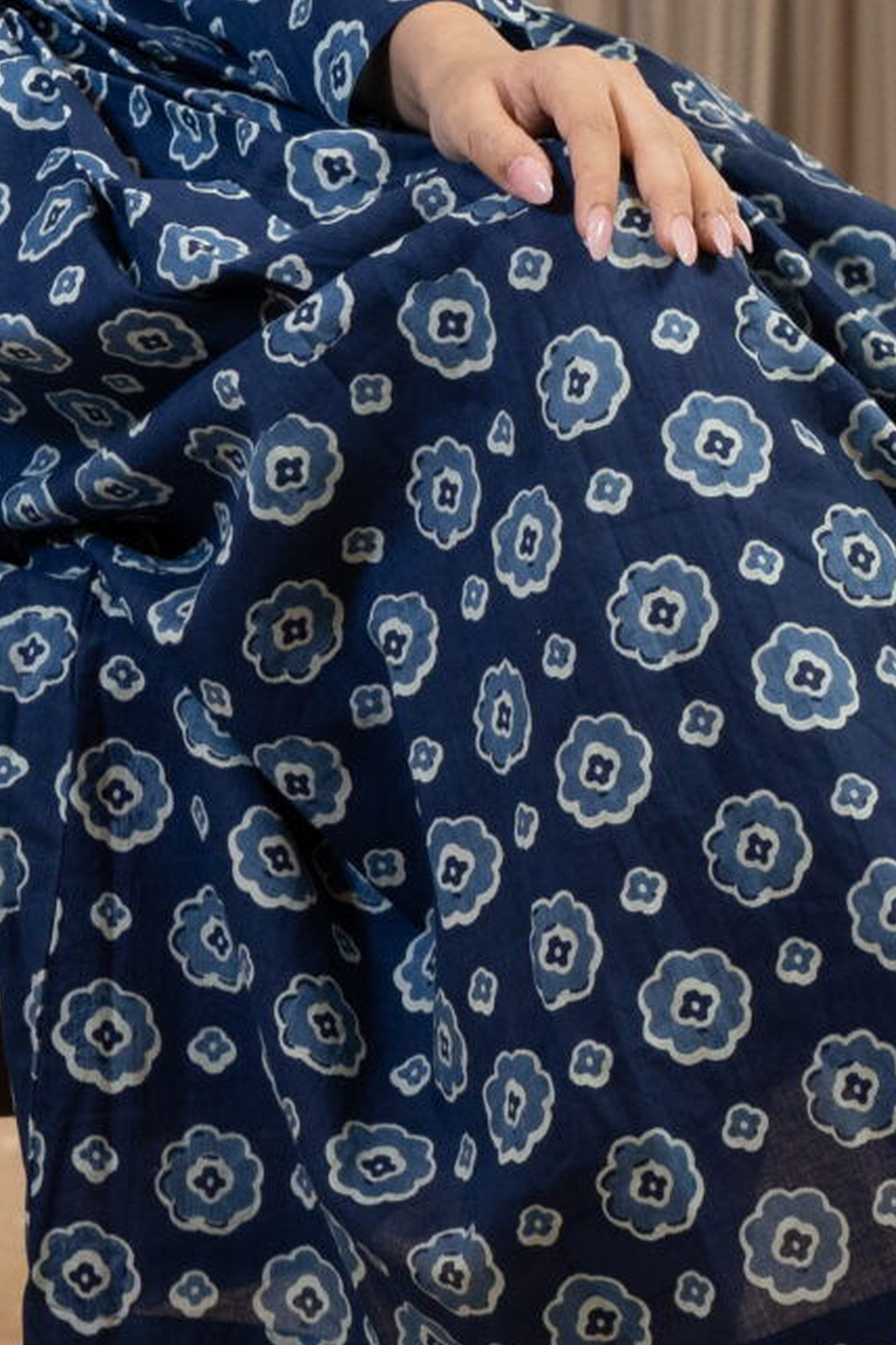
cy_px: -184
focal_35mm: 279
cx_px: 290
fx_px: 10415
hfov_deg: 4.9
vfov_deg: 7.3
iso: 1000
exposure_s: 1/100
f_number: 4.5
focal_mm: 70
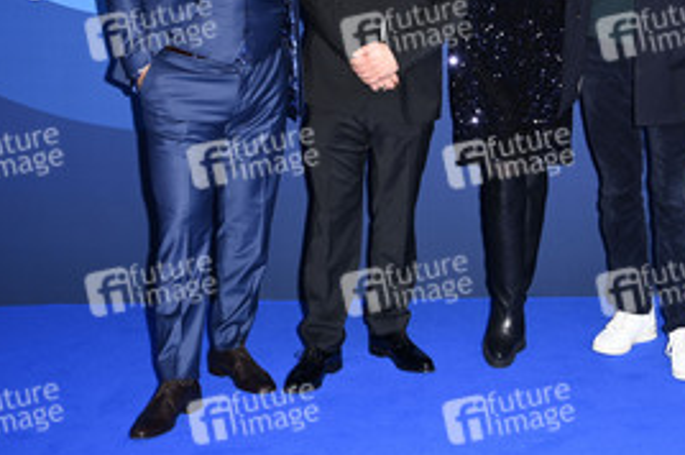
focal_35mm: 74
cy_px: 95
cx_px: 441
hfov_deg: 27.3
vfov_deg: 18.2
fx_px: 1406
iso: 800
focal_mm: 44
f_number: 6.3
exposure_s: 1/250
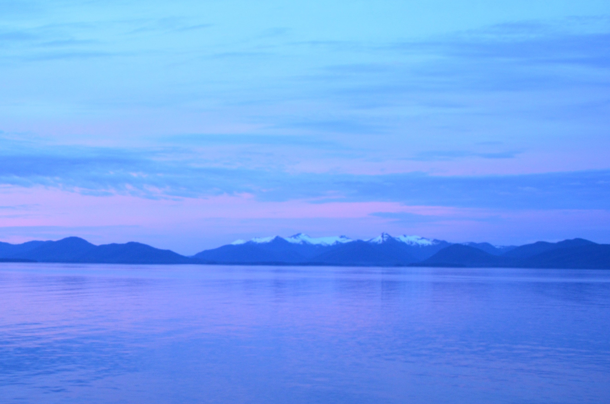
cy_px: 251
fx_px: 846
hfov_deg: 37.2
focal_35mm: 50
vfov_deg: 26.8
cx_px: 63
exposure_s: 1/60
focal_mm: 18
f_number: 4
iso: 450
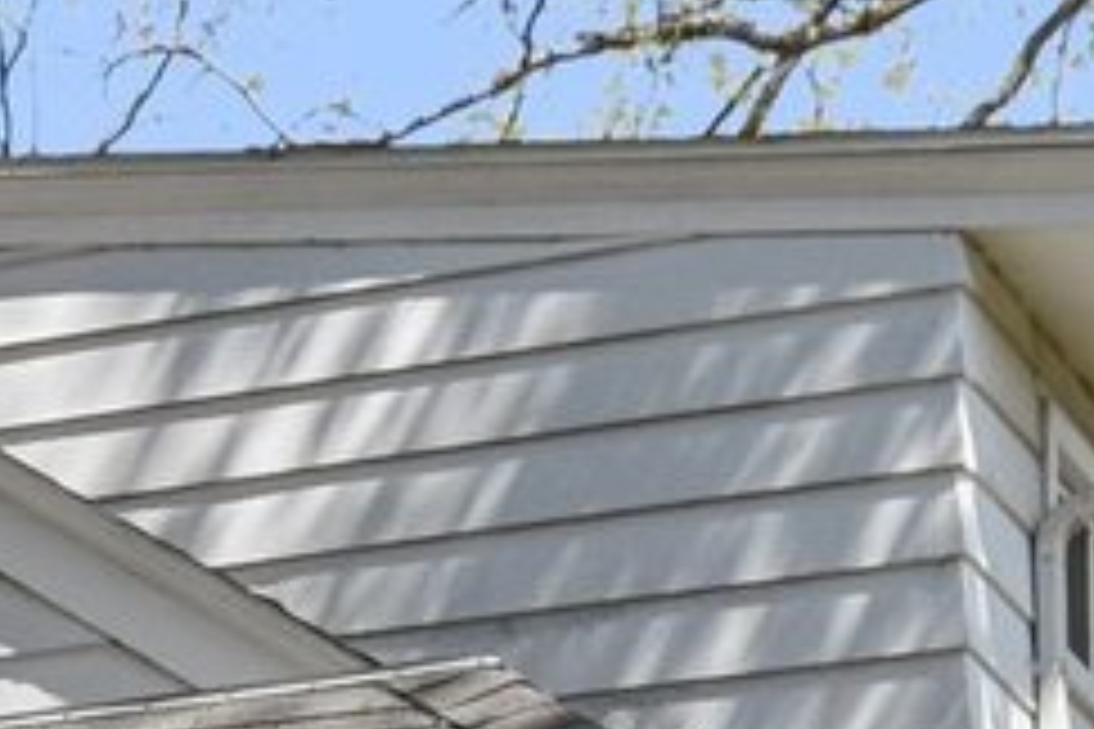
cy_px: 1278
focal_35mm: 170
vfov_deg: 7.8
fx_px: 5176
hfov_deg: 11.8
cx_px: -180
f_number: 8
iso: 500
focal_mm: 17
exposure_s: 1/640
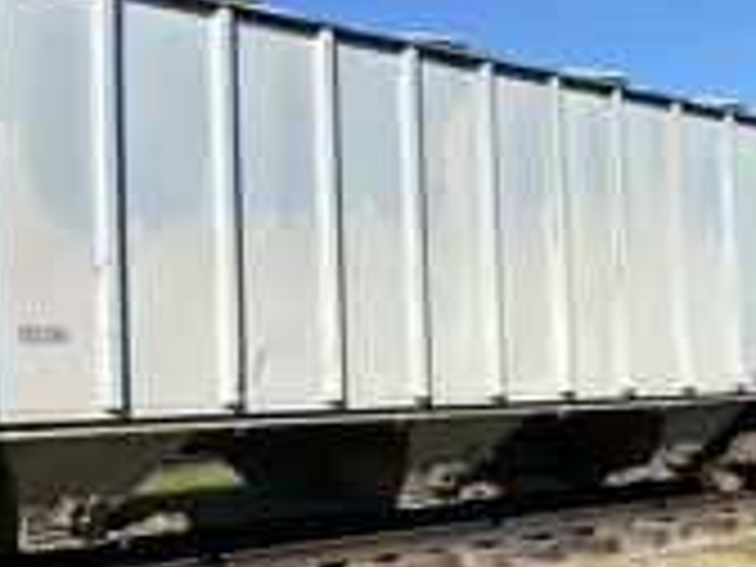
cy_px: 292
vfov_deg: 23.6
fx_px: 1354
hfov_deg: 30.3
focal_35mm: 62
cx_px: 126
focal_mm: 4.25
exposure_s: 1/3497
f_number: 1.8
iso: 32
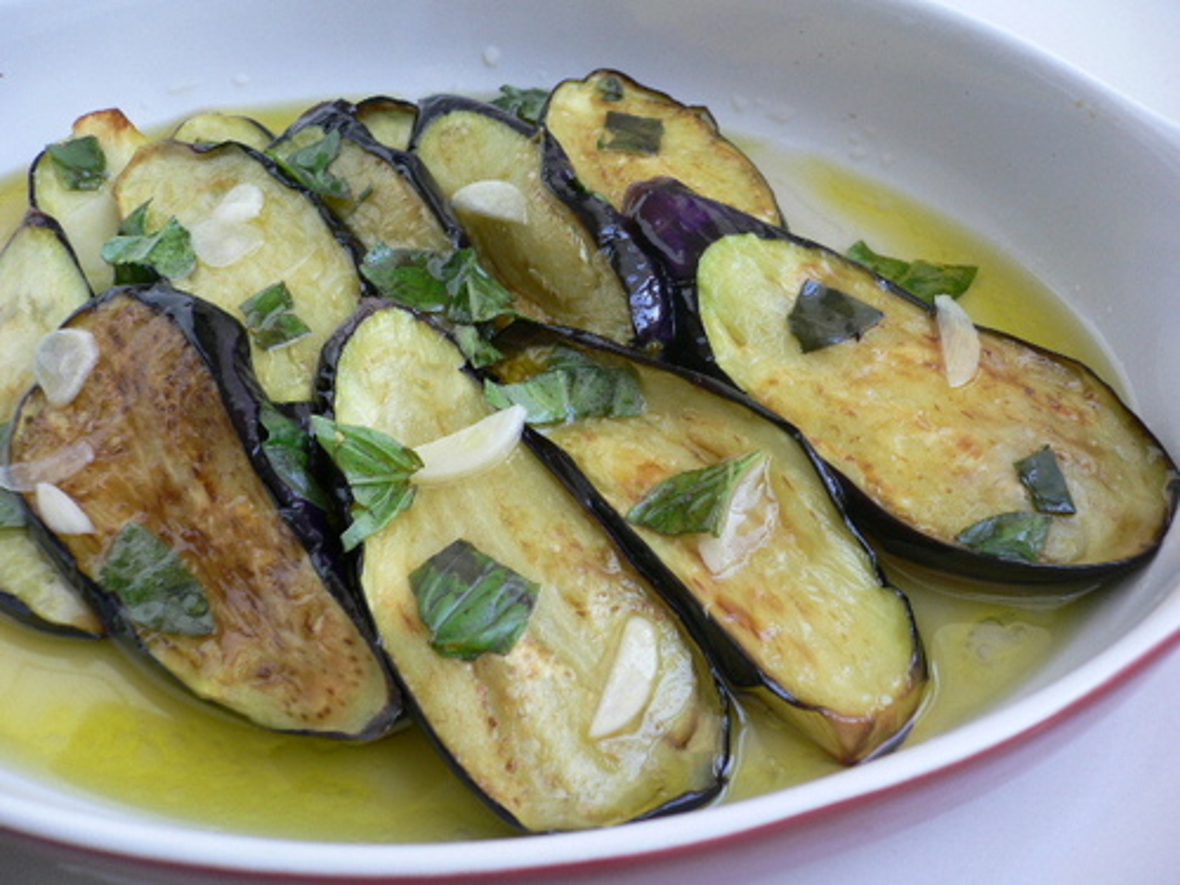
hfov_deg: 52.6
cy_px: 442
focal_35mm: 35
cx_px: 590
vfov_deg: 40.7
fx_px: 1193
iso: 100
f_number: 2.8
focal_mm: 5.8
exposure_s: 1/60
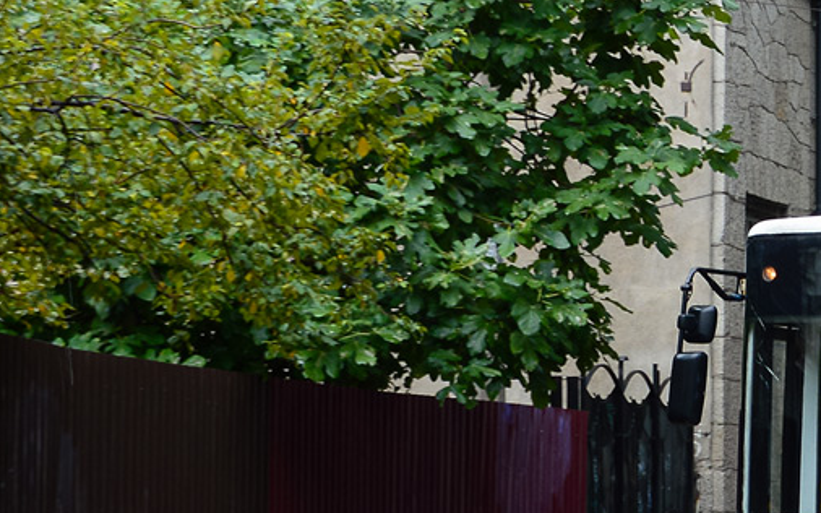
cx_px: 1017
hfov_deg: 15.7
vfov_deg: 10.3
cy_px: 240
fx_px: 2841
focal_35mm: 127
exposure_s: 1/60
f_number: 5.6
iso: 200
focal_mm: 28
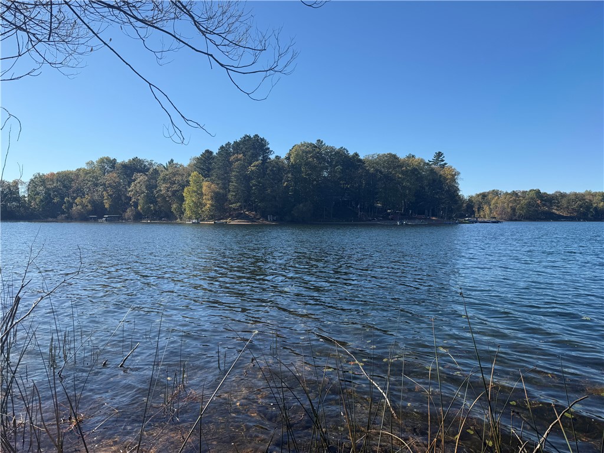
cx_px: 302
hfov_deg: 71.6
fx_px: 419
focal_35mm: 24
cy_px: 226
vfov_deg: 56.8
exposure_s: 1/3584
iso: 80
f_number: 1.78
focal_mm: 6.76
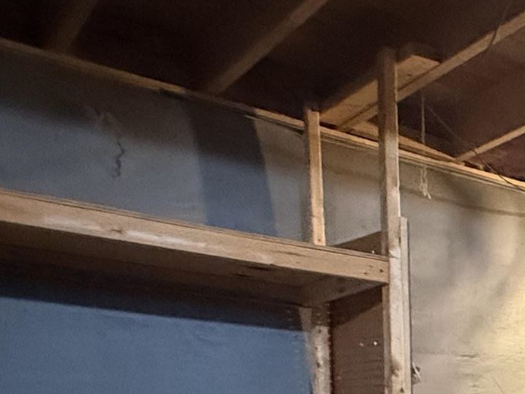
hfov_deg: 25.9
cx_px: 737
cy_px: 557
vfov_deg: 21.3
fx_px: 910
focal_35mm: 60
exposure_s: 1/40
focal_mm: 2.22
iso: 1000
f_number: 2.2
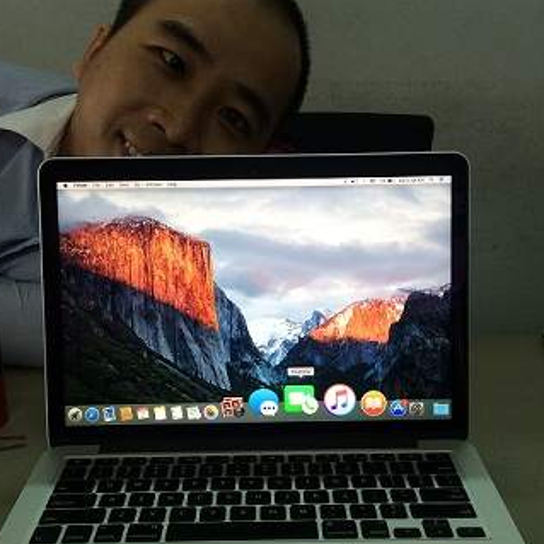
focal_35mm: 46
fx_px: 818
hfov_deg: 36.8
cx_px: 271
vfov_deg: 36.6
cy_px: 335
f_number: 2.2
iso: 32
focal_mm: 4.15
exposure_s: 1/30
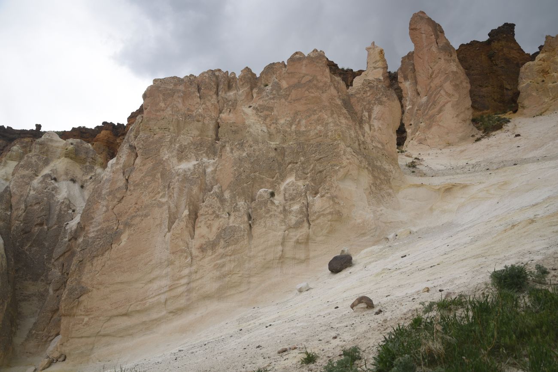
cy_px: 186
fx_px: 775
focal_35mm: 50
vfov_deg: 27.0
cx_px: 279
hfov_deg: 39.6
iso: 200
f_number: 9
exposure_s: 1/125
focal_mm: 50
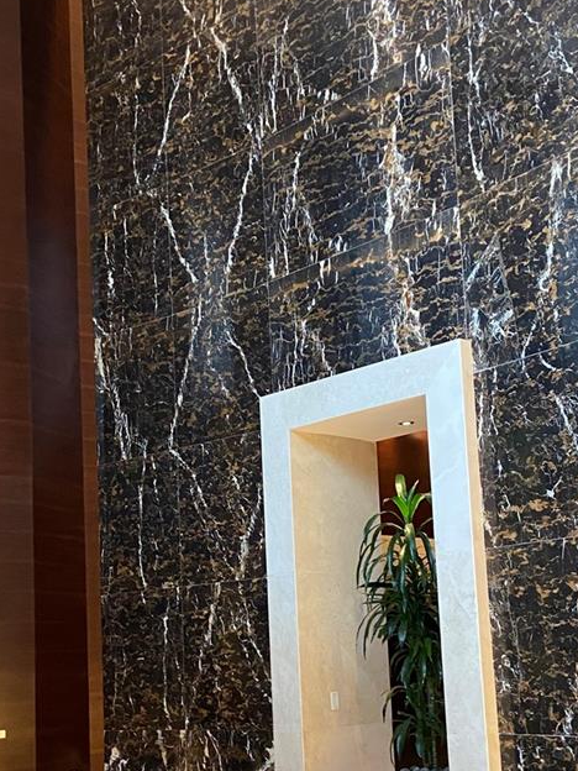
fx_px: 1113
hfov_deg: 29.1
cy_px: 505
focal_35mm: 50
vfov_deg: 37.8
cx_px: 314
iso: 320
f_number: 1.8
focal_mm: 4.25
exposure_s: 1/40
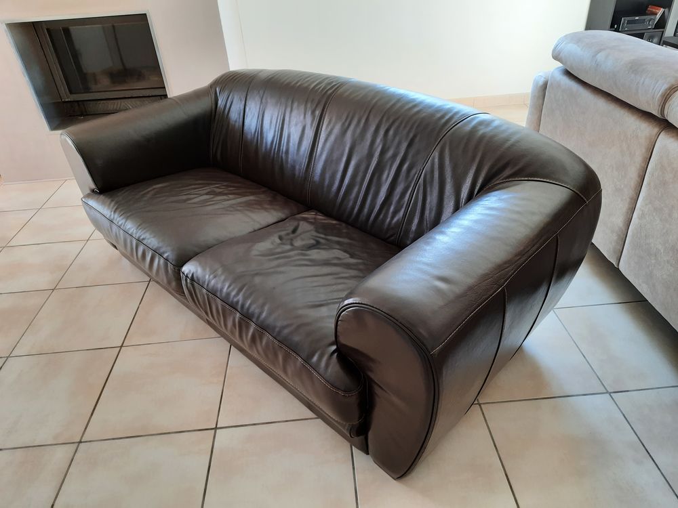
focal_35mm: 24
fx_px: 470
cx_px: 339
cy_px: 254
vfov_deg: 56.8
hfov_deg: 71.6
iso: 125
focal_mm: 5.23
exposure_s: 1/50
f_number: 1.8
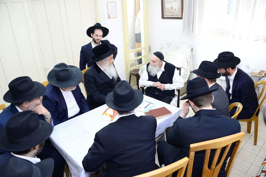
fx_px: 207
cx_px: 133
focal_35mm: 28
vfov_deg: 46.4
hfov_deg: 65.5
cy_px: 88
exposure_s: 1/60
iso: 640
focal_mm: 28
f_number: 5.6
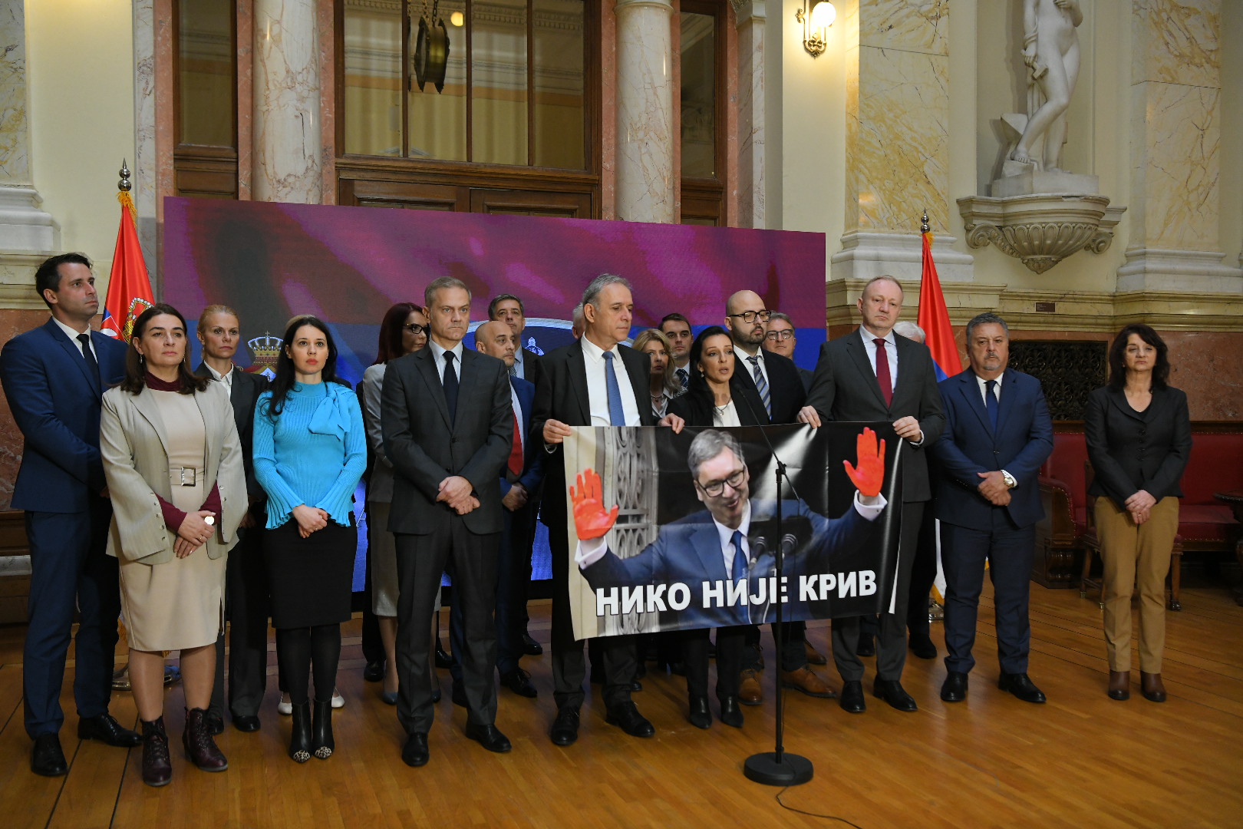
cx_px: 622
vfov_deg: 41.1
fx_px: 1105
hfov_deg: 58.7
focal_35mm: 32
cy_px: 414
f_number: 4
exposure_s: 1/250
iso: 2500
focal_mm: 32
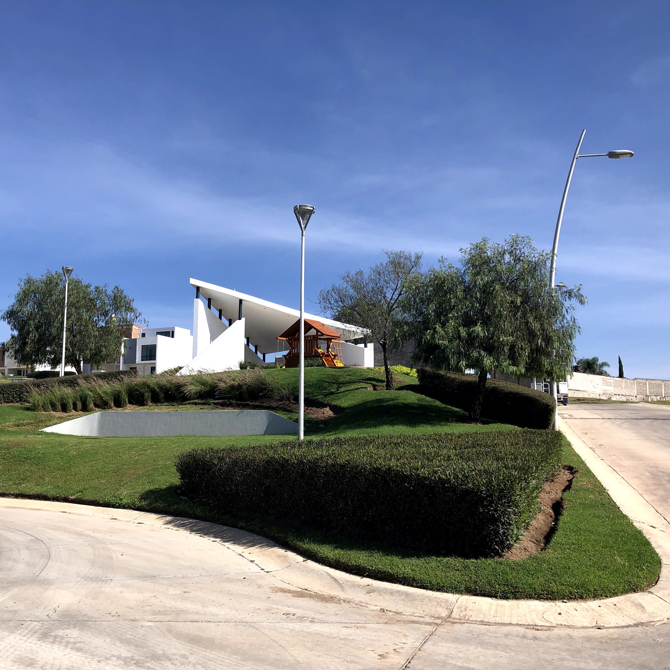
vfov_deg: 48.4
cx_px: 272
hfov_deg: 48.2
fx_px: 745
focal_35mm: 34
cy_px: 344
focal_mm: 3.99
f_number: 1.8
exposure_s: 1/2088
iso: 20
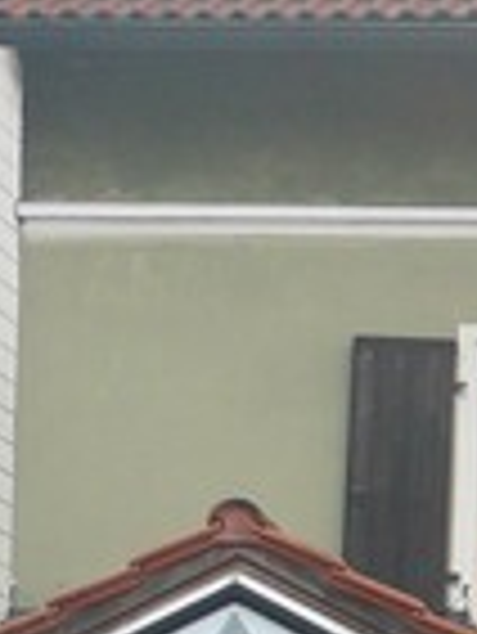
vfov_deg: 10.1
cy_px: 1084
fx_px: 3412
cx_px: 1066
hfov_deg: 7.6
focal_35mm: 186
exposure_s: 1/100
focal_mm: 7.4
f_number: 2.8
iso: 100
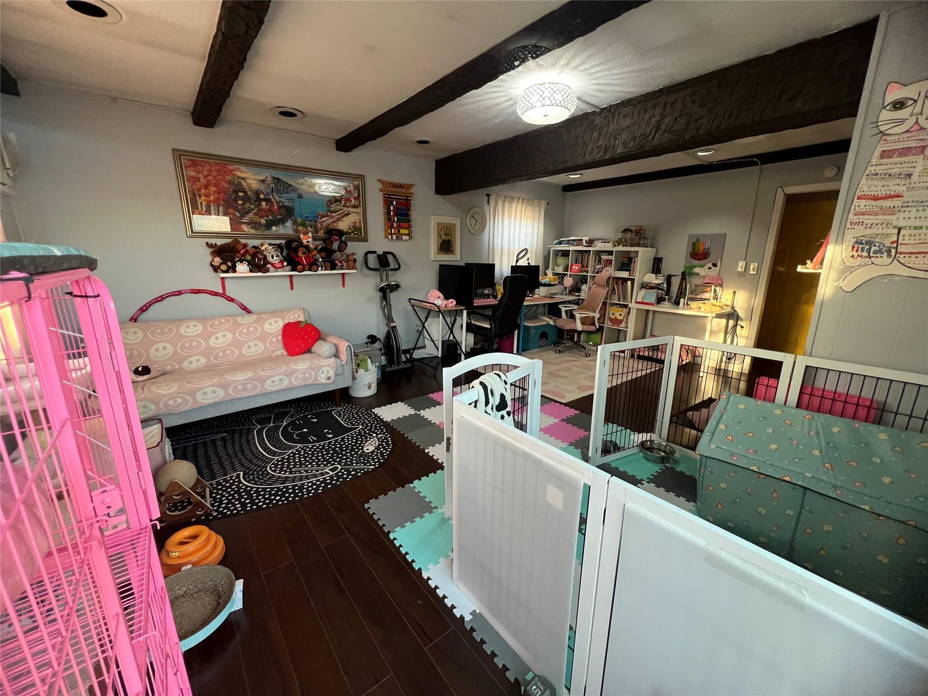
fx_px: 349
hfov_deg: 106.2
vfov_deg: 89.9
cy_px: 348
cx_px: 464
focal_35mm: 13
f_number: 1.8
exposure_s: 1/60
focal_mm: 1.57
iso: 320
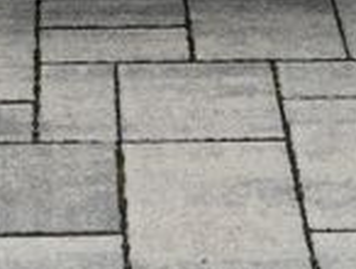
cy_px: -561
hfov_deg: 9.8
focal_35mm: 202
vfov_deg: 6.6
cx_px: 88
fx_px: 2081
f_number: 6.3
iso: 100
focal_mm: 30
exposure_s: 1/100
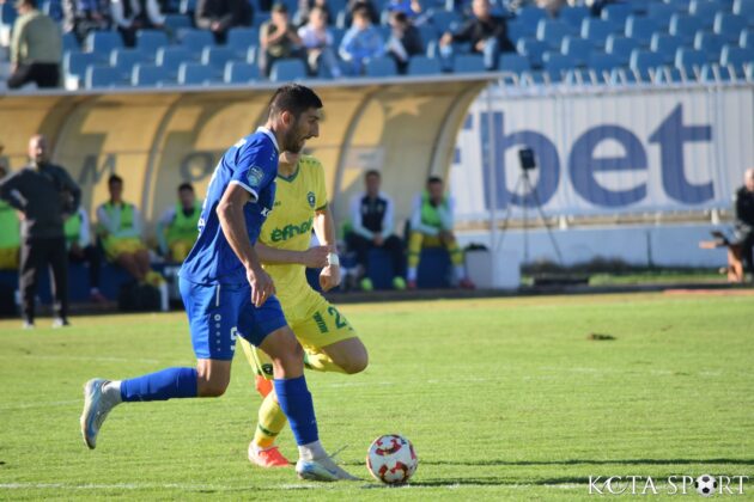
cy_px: 251
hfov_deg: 4.9
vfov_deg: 3.3
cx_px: 377
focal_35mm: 420
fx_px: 8796
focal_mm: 280
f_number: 5.6
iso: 400
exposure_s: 1/800
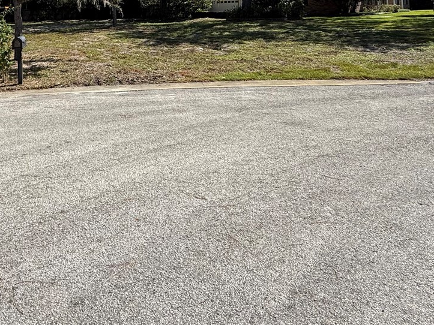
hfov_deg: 56.9
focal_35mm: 31
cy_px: -14
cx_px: 138
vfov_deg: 39.0
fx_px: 389
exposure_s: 1/1167
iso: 50
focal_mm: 2.22
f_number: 2.2
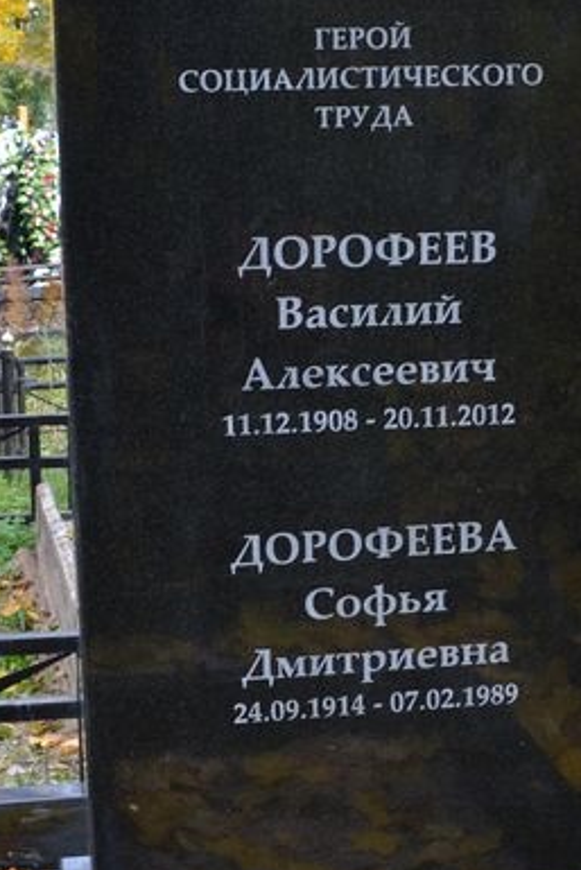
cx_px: 333
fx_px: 1765
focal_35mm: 73
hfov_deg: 18.7
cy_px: 404
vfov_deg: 27.7
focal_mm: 20
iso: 250
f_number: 5.6
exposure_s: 1/125
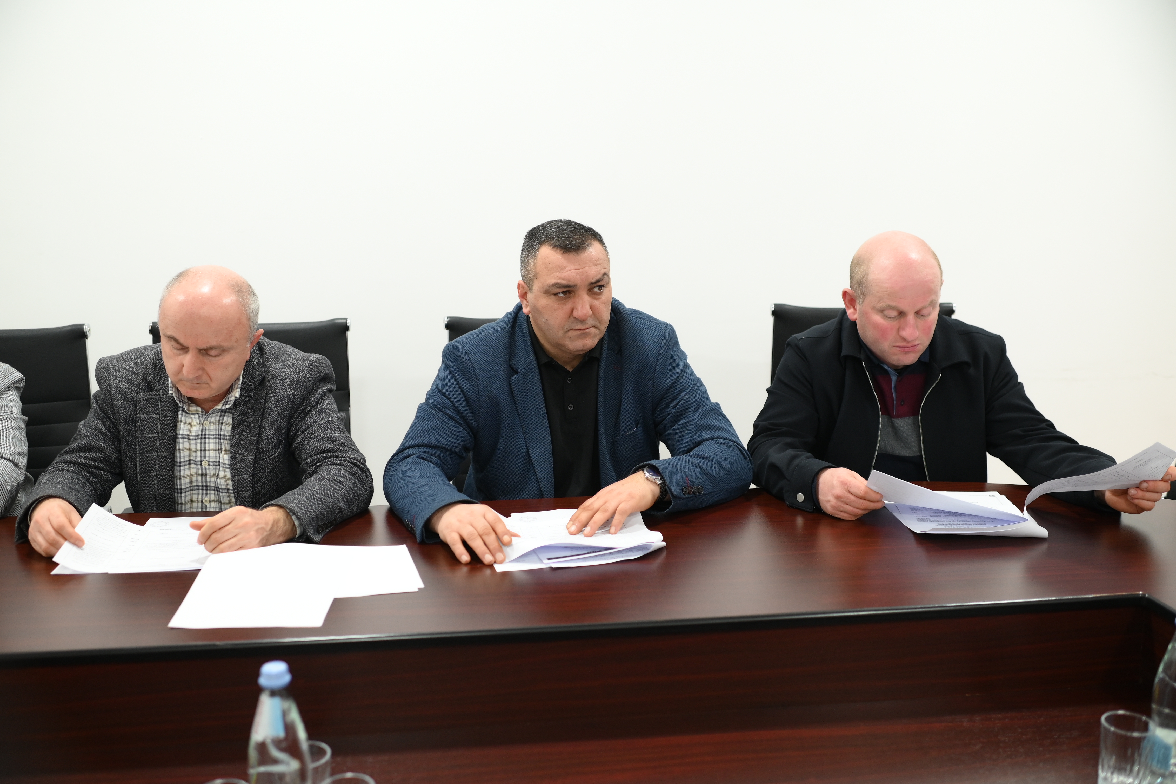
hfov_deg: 54.4
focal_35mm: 35
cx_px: 588
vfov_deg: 37.8
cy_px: 392
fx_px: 1143
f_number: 2.5
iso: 800
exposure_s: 1/125
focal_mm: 35
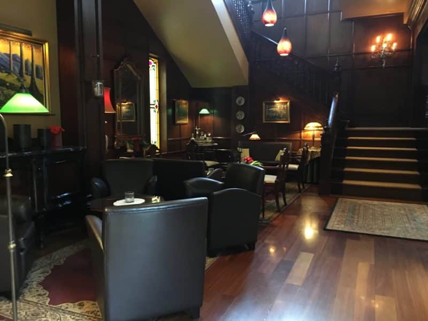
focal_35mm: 29
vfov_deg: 48.2
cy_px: 160
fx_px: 359
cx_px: 214
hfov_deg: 61.7
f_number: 2.2
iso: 320
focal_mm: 4.15
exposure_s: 1/15
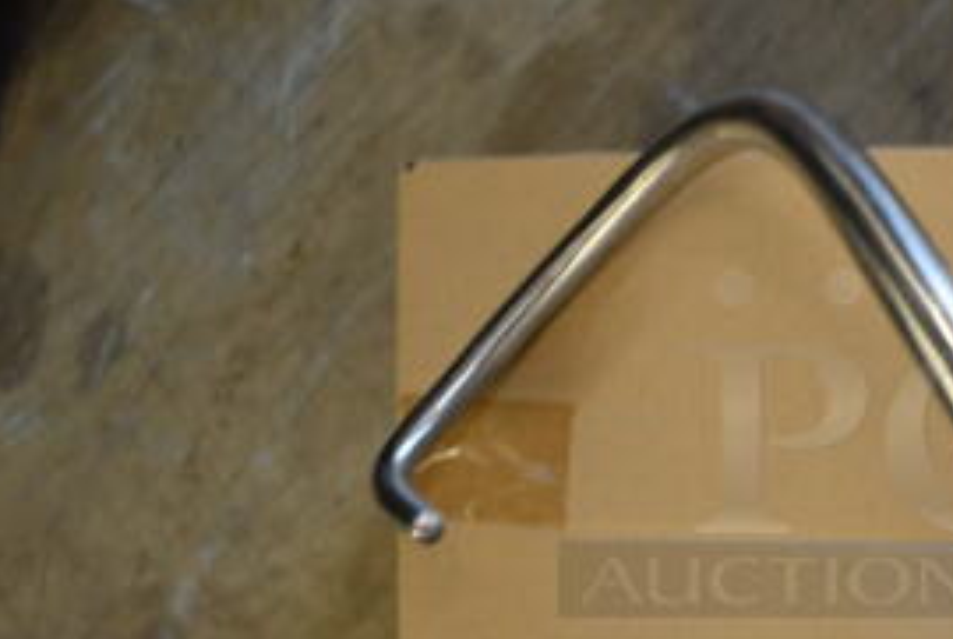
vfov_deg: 22.2
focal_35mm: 61
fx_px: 1617
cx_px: 953
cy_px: 431
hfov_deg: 30.5
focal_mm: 18
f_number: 3.5
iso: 1000
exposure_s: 1/125
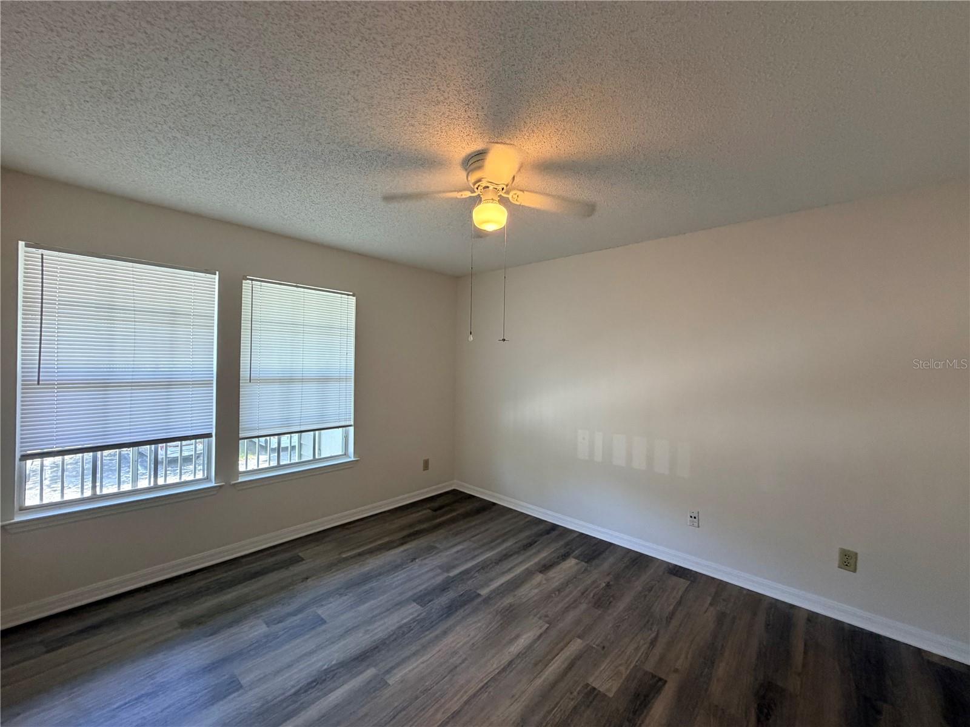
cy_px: 364
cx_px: 485
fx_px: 392
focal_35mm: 14
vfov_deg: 85.7
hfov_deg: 102.1
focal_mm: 2.22
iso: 320
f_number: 2.2
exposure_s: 1/60
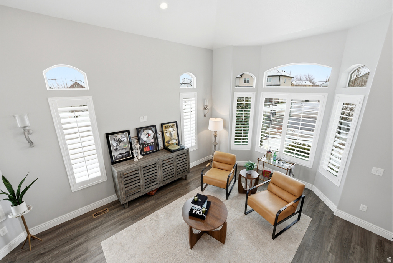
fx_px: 153
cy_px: 132
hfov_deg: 104.2
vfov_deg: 81.3
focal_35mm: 14
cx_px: 196
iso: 1600
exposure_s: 1/3200
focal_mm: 14
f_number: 6.3
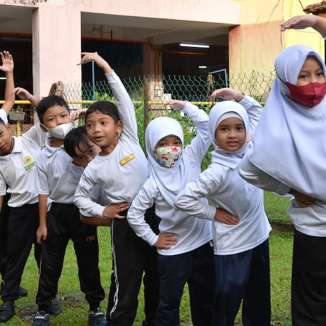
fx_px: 756
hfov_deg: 24.3
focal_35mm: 71
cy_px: 163
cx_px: 177
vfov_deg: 24.3
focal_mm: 55
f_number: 22
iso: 2500
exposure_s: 1/200
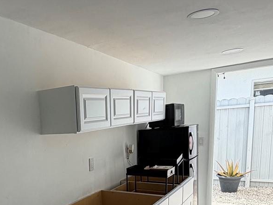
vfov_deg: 35.7
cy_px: 180
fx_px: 300
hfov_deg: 45.4
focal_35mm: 38
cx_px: 39
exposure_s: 1/290
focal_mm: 2.22
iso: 50
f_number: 2.2
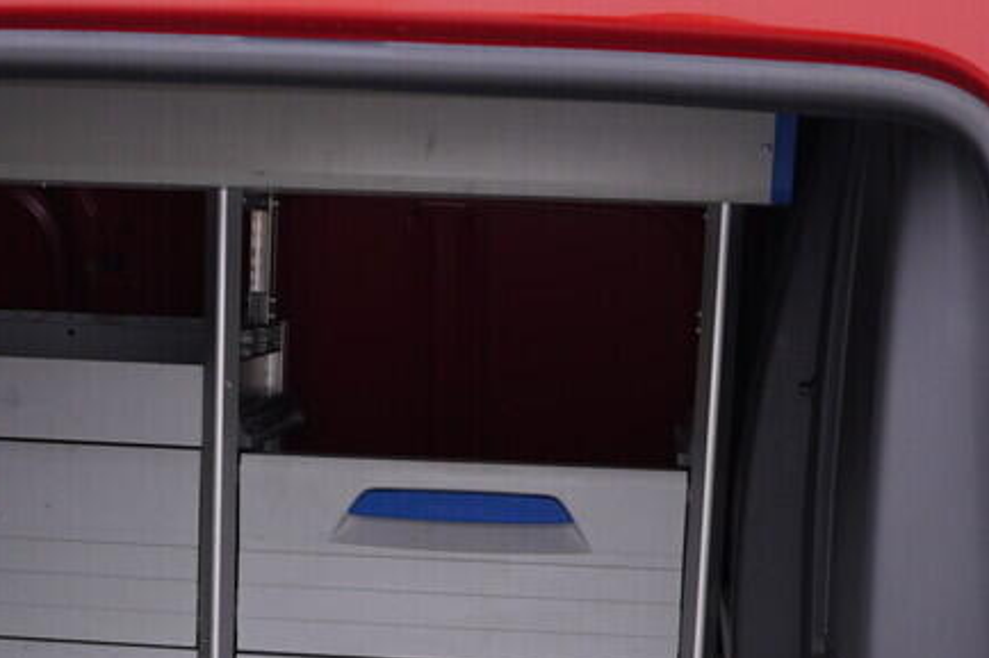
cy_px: 721
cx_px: 337
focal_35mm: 85
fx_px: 2334
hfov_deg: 23.8
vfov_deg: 15.6
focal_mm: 24
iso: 125
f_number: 3.2
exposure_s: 1/50
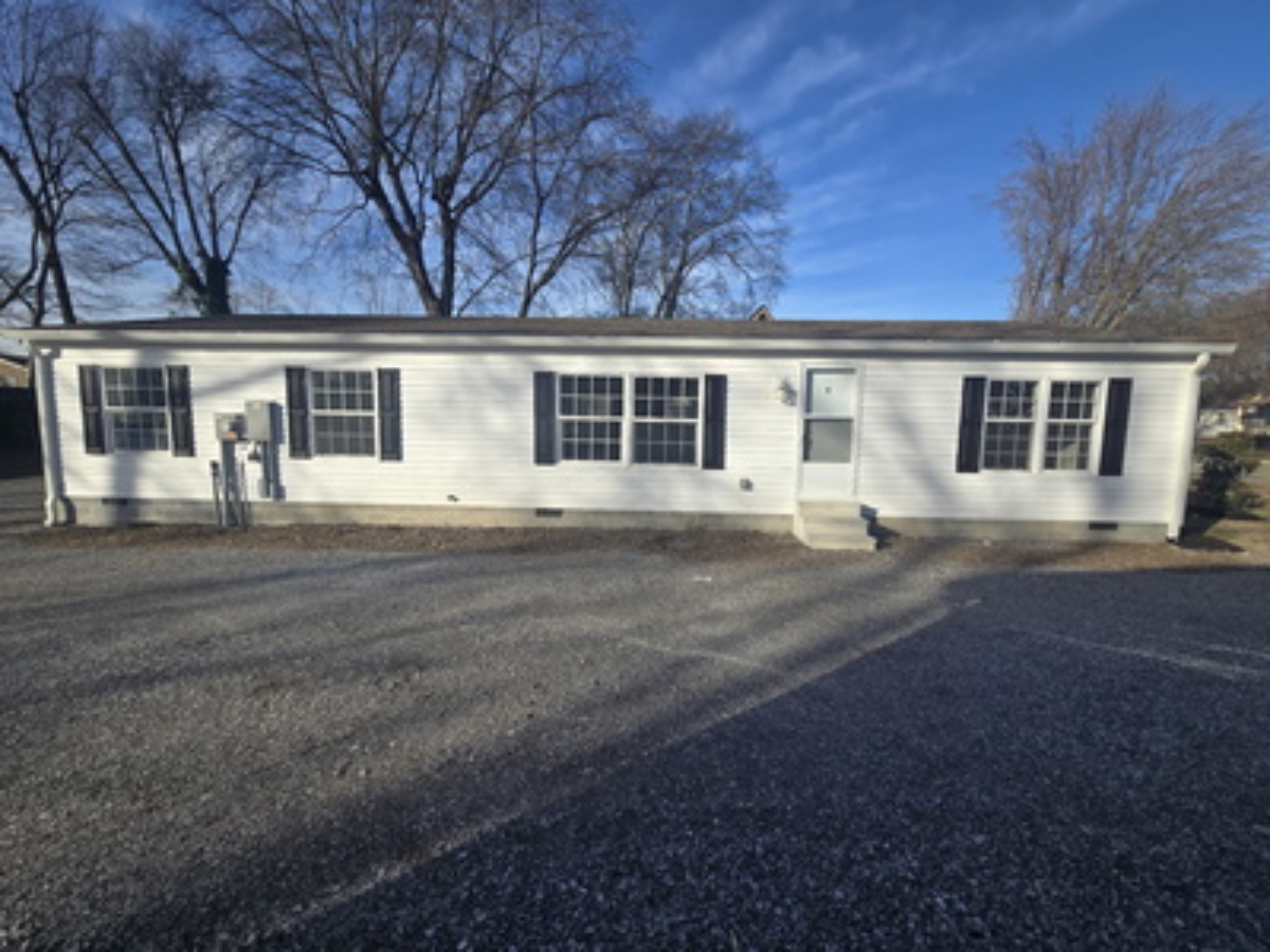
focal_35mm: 13
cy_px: 476
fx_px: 477
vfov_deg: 89.9
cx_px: 635
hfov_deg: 106.2
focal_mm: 2.2
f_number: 2.2
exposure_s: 1/1521
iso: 50
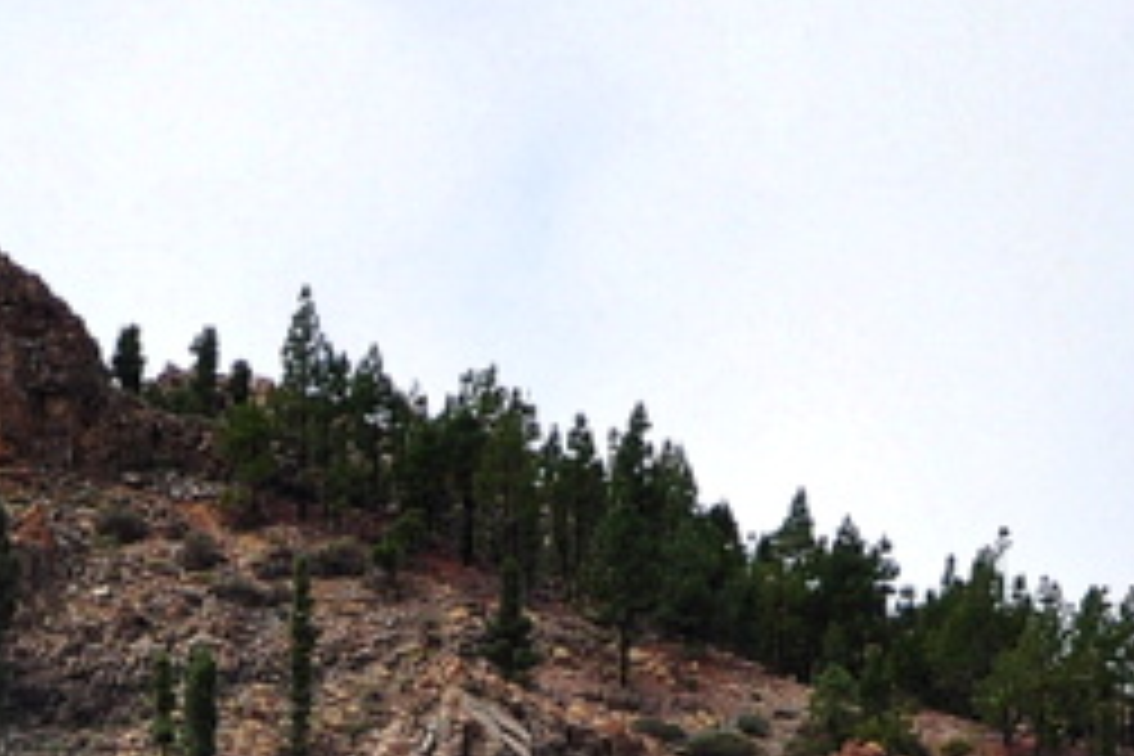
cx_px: -266
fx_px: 5618
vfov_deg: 7.6
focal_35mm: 178
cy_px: 1123
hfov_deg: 11.3
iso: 400
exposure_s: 1/500
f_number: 11
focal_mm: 25
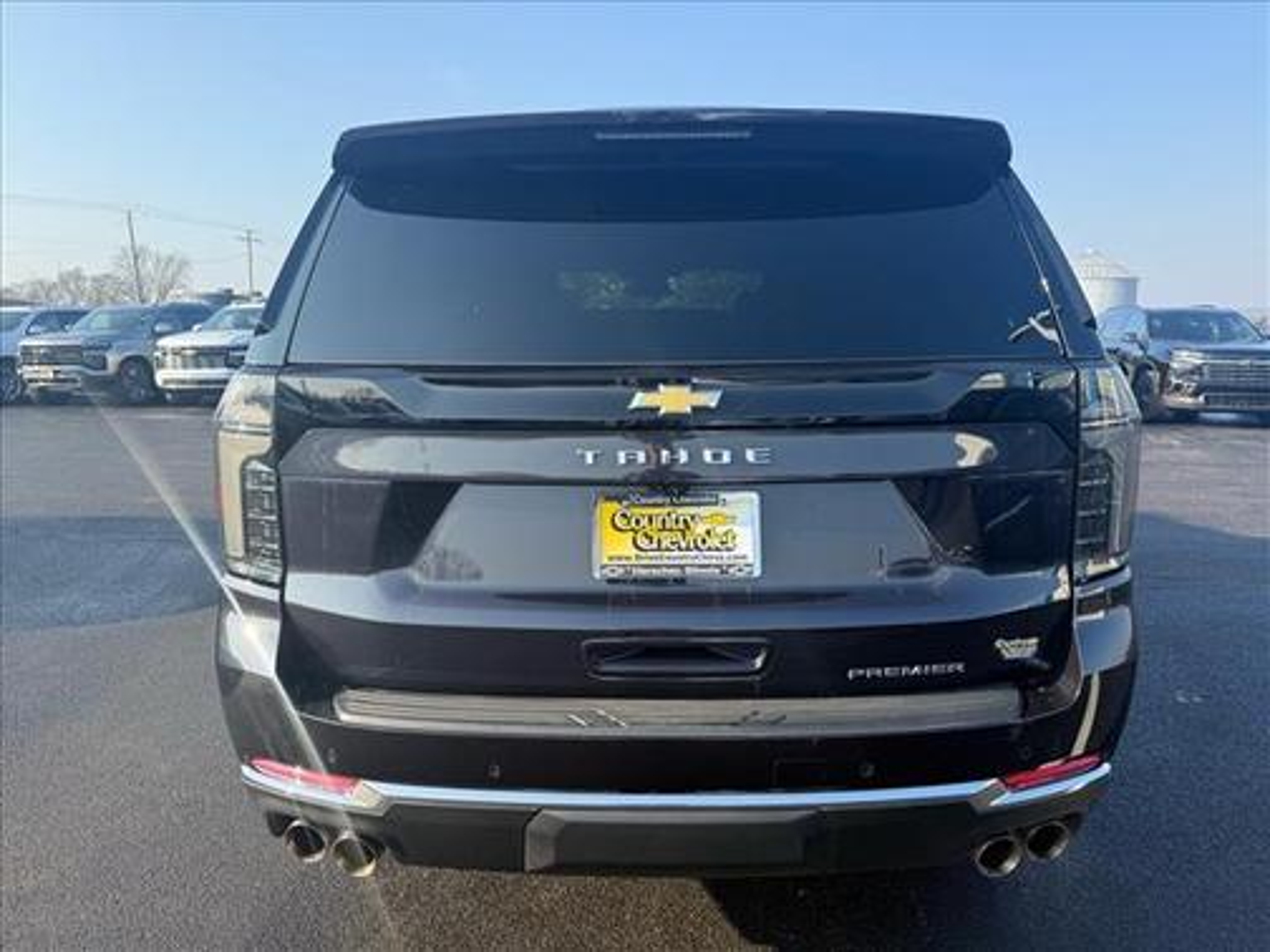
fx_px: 881
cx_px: 635
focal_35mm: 24
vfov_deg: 56.8
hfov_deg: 71.6
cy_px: 476
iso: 100
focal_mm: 6.76
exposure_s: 1/1653
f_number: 1.78
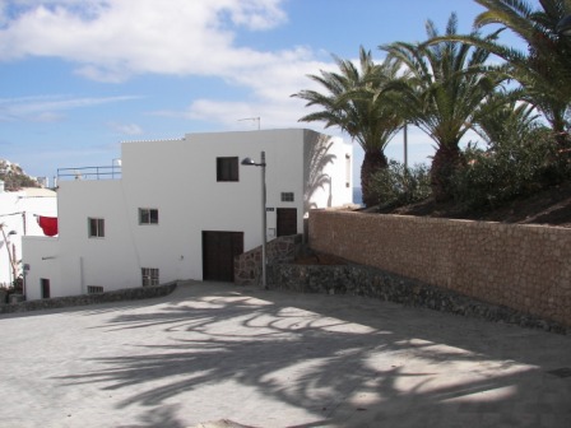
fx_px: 594
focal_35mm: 36
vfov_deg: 39.7
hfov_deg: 51.4
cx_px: 286
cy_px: 214
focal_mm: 6
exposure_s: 1/640
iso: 50
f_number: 4
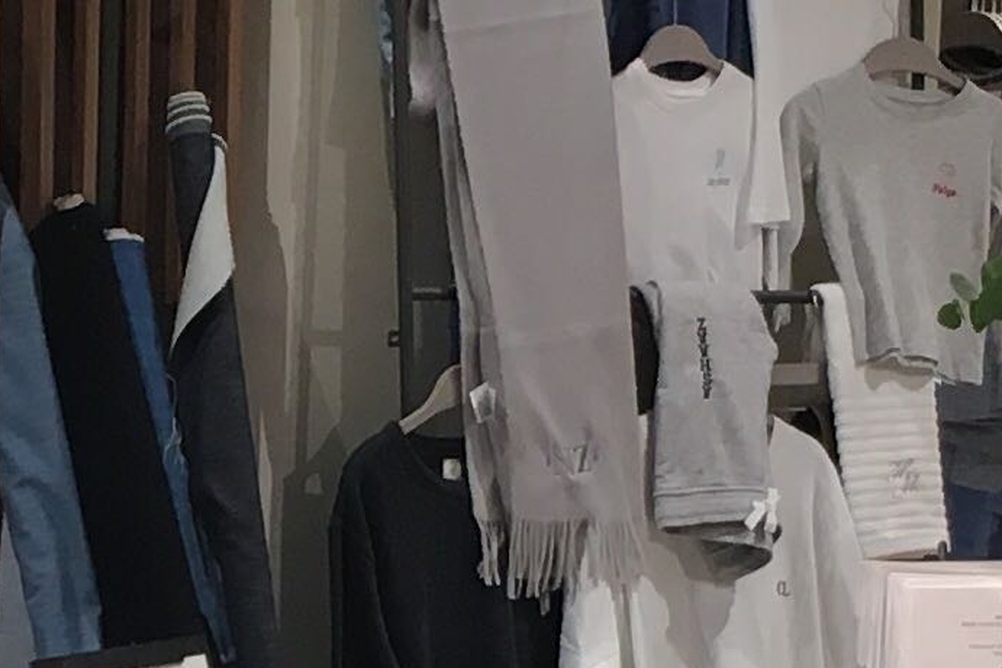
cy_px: 800
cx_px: 41
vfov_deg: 7.7
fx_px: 4899
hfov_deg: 11.6
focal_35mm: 176
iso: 25
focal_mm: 4.15
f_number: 2.2
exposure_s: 1/33
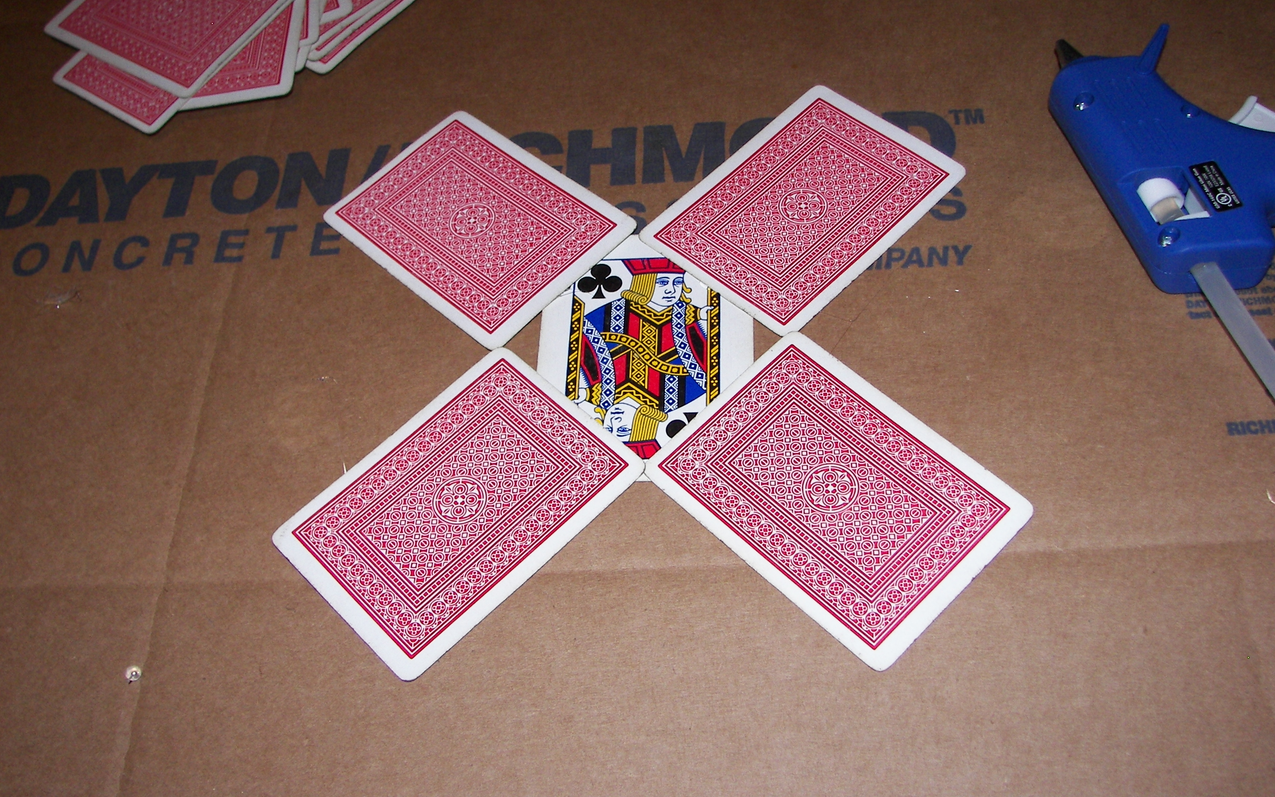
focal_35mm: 40
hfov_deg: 49.3
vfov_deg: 31.9
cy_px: 330
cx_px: 644
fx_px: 1390
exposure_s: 1/30
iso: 100
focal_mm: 6.1
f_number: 2.8
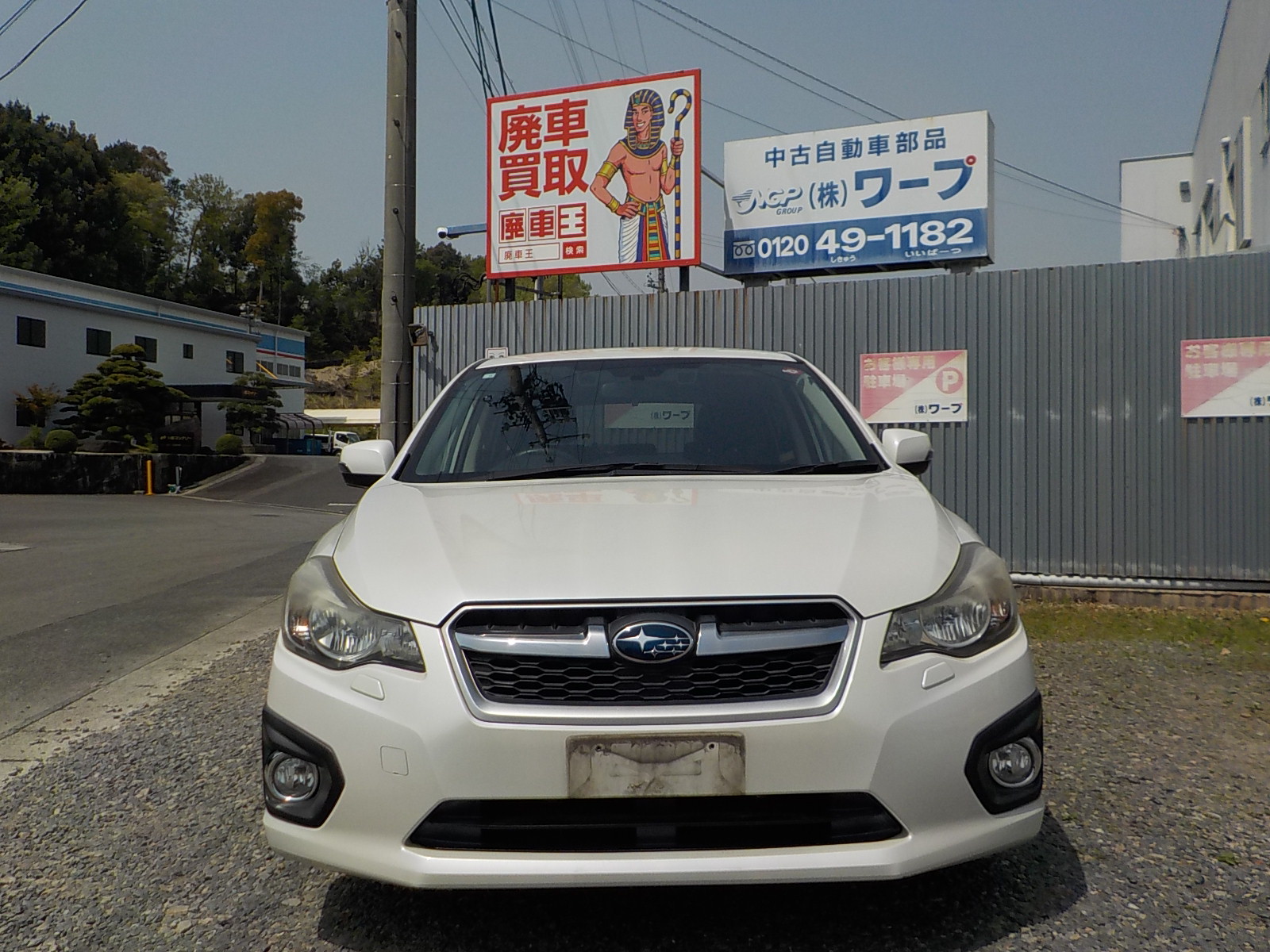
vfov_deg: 46.8
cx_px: 635
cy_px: 476
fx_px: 1101
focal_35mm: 30
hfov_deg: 60.0
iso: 125
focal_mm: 4.1
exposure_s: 1/1000
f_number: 6.6
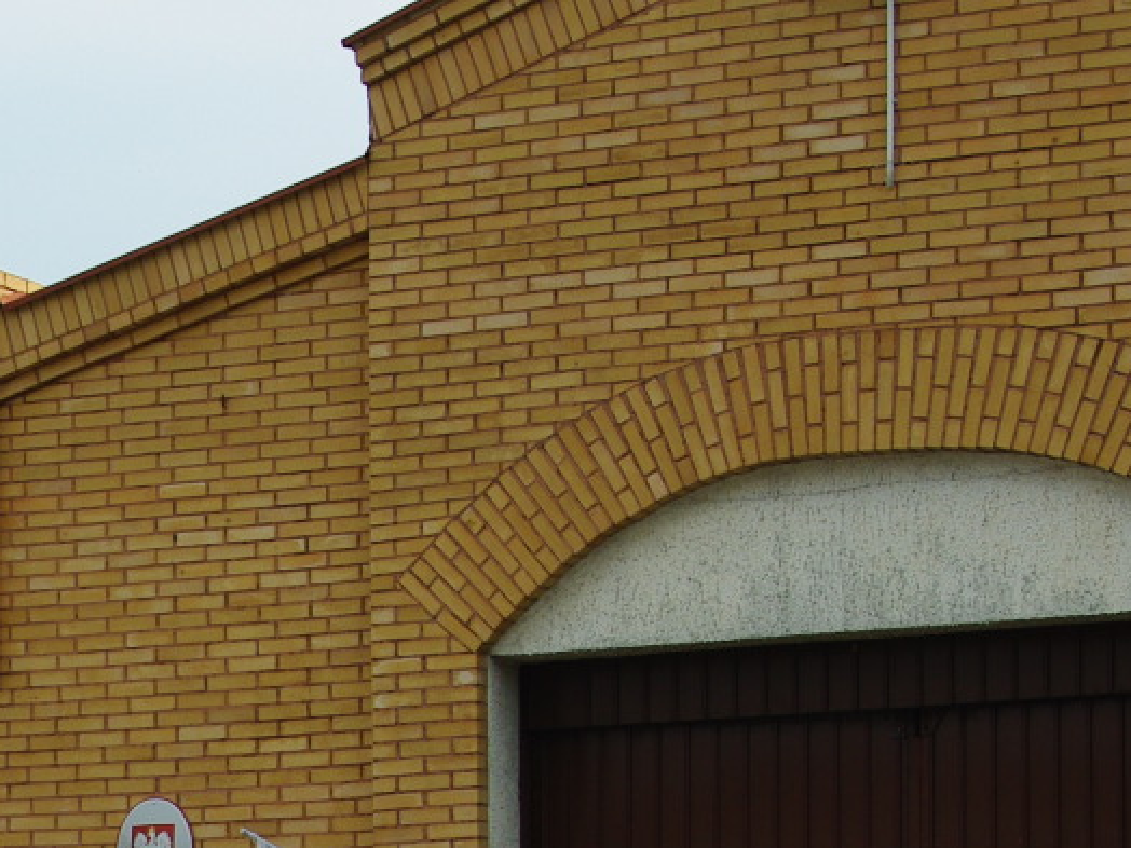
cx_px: -449
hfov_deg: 12.3
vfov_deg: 9.4
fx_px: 5032
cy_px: 1157
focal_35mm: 154
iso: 100
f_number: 8
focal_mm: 31
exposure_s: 1/180
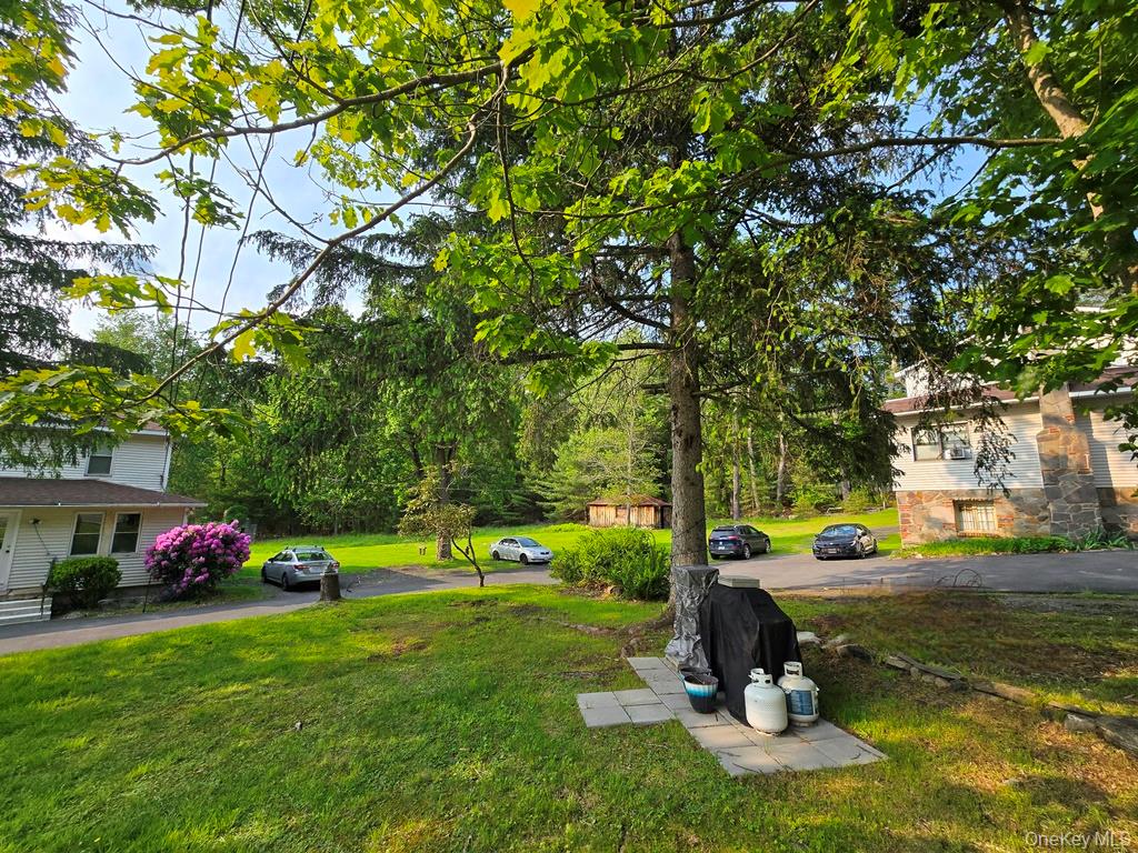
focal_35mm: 13
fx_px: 427
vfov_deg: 89.9
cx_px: 569
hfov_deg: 106.2
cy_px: 426
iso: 50
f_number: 2.2
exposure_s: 1/909
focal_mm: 2.2
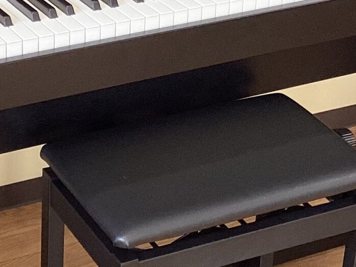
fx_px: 1172
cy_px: 58
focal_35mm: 114
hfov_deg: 17.2
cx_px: 102
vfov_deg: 12.9
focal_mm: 3.3
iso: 64
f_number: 2.4
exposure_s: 1/100
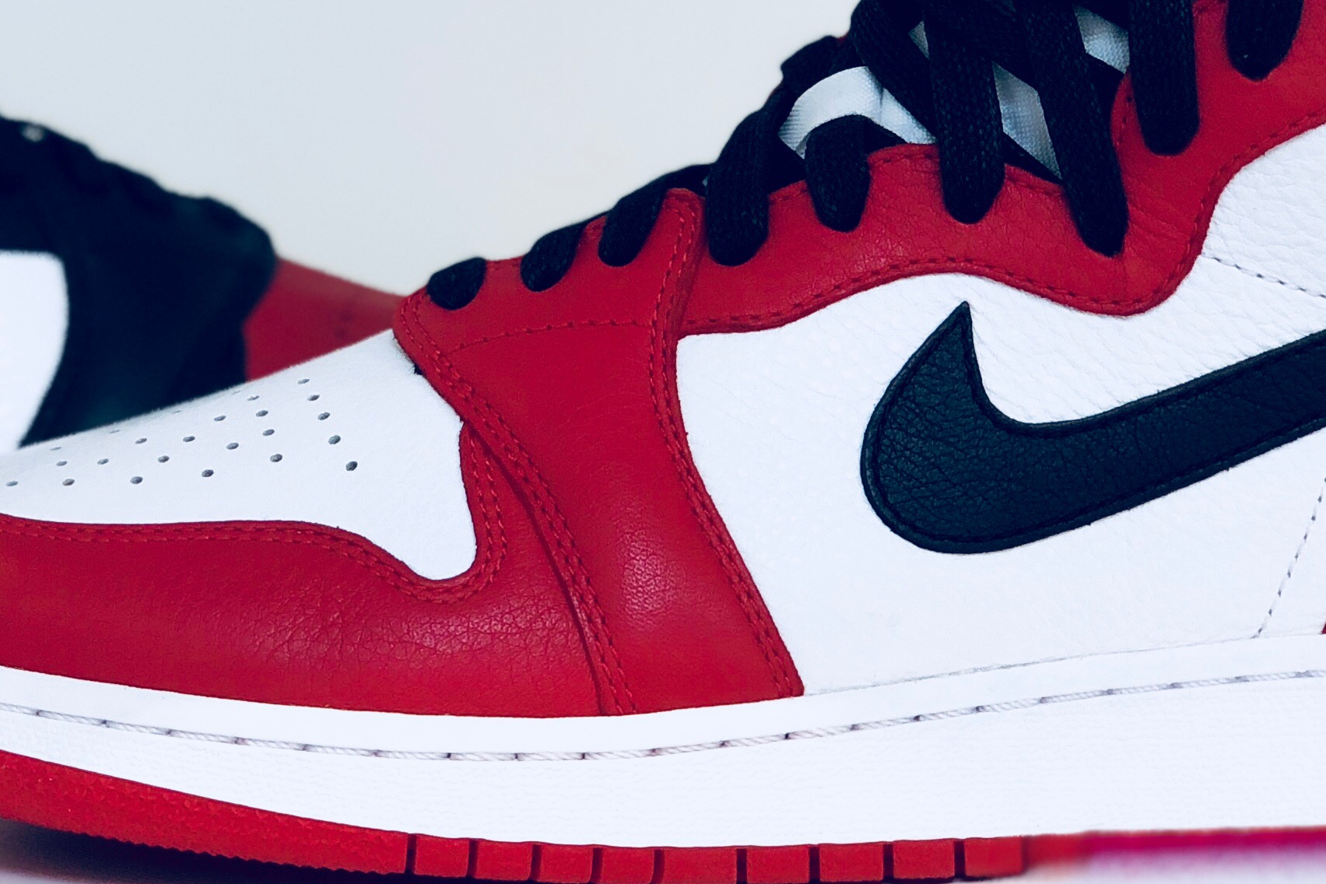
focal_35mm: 128
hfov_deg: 15.9
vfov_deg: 10.7
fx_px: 4714
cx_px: 360
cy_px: 195
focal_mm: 6
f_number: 2.4
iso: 32
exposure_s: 1/60
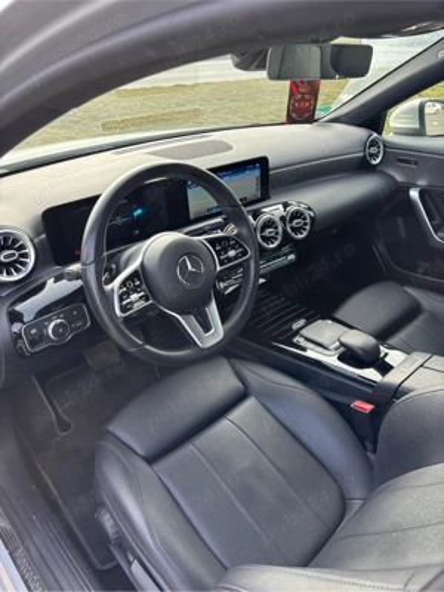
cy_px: 296
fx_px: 445
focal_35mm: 26
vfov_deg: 67.3
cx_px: 222
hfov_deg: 53.1
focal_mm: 5.96
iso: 40
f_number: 1.6
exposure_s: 1/166
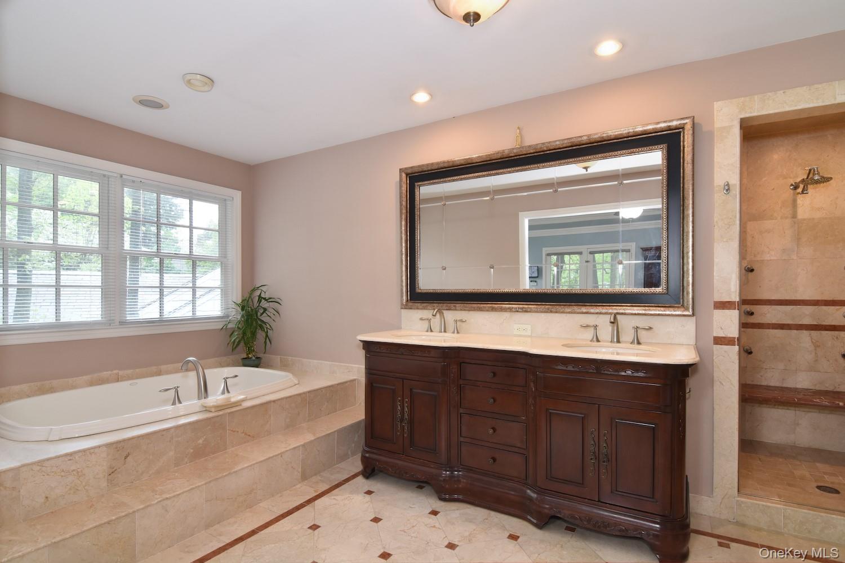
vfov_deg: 72.1
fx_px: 387
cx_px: 422
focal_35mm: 16
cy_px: 282
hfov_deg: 95.0
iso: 640
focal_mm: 11
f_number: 8
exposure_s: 1/30
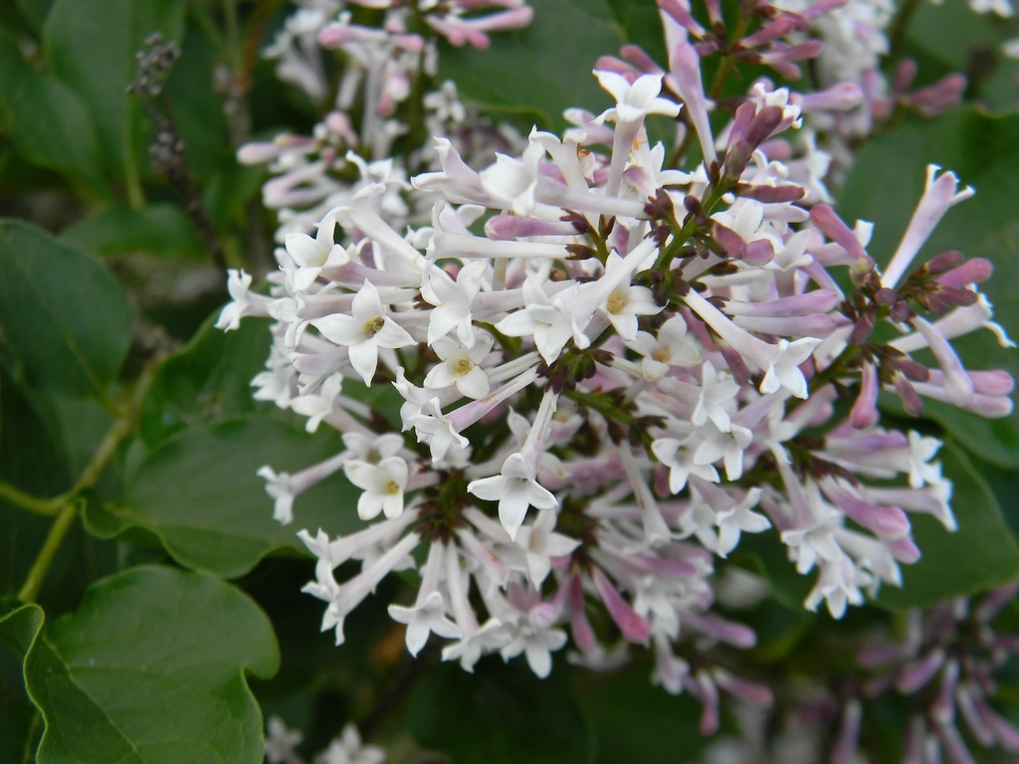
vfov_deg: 29.1
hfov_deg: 38.2
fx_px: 1472
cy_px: 382
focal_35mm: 50
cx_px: 510
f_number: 4.3
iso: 80
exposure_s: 1/87.4
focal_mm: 12.2
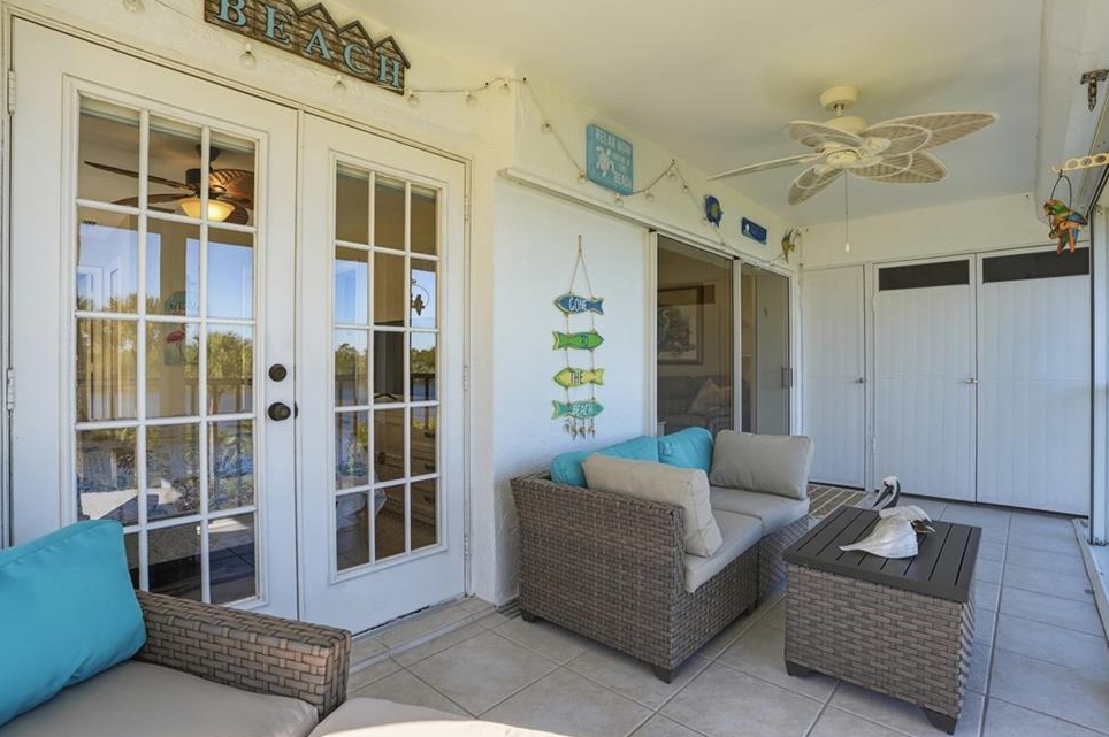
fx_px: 523
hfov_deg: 93.3
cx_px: 559
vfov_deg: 70.3
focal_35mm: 17
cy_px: 367
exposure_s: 1/250
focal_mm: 16
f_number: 9
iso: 200
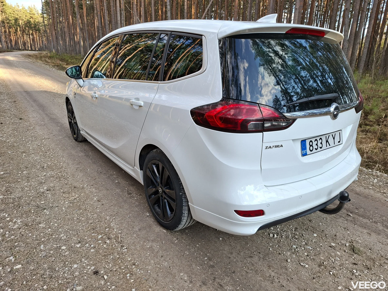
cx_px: 194
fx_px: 258
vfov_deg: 58.9
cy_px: 146
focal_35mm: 23
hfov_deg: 73.9
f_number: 1.8
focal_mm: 5.54
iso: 50
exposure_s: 1/236
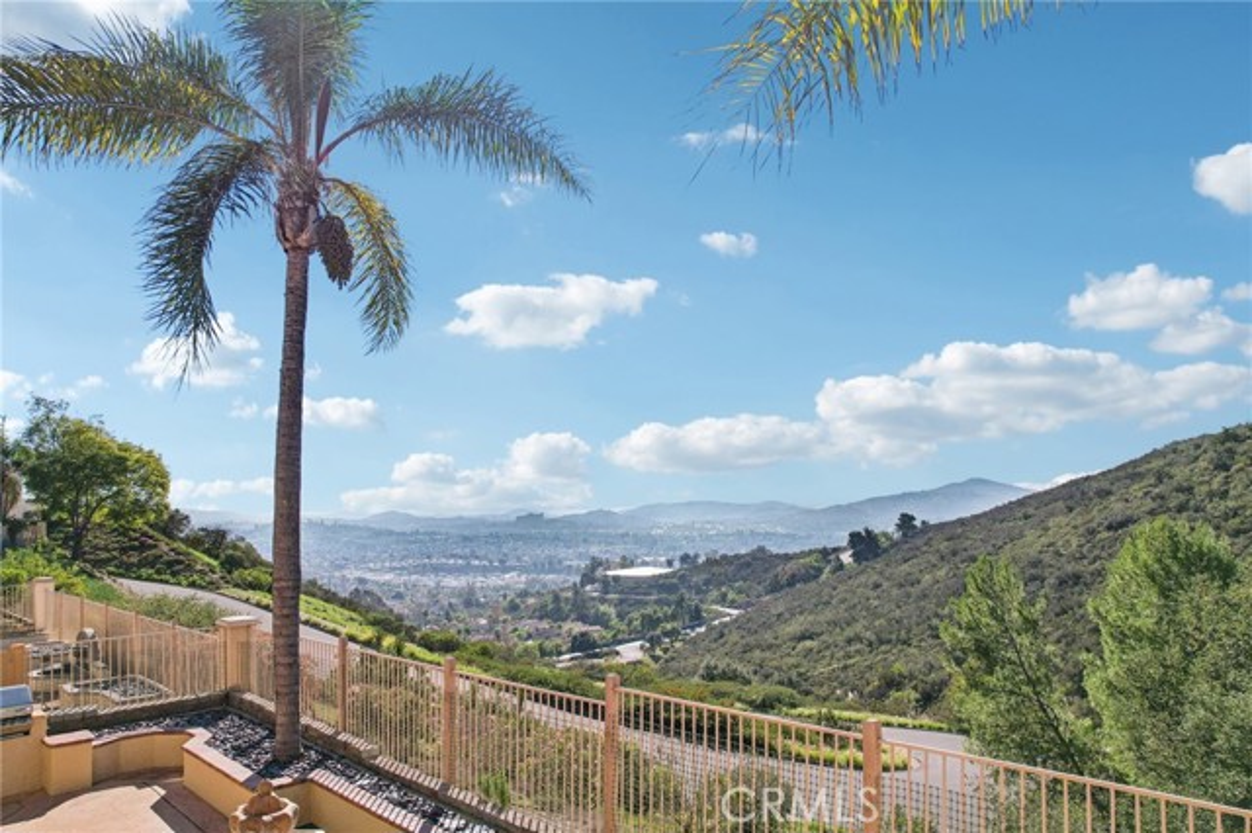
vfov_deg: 57.2
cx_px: 626
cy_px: 416
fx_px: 765
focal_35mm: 22
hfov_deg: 78.6
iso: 120
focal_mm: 8.4
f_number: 2.8
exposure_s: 1/3000
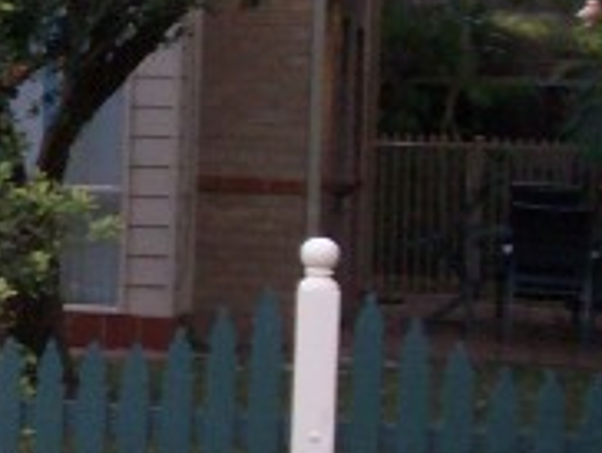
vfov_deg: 9.4
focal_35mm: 158
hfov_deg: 11.5
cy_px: 145
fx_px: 2751
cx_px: -493
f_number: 4.5
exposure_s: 1/64
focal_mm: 5.9
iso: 140
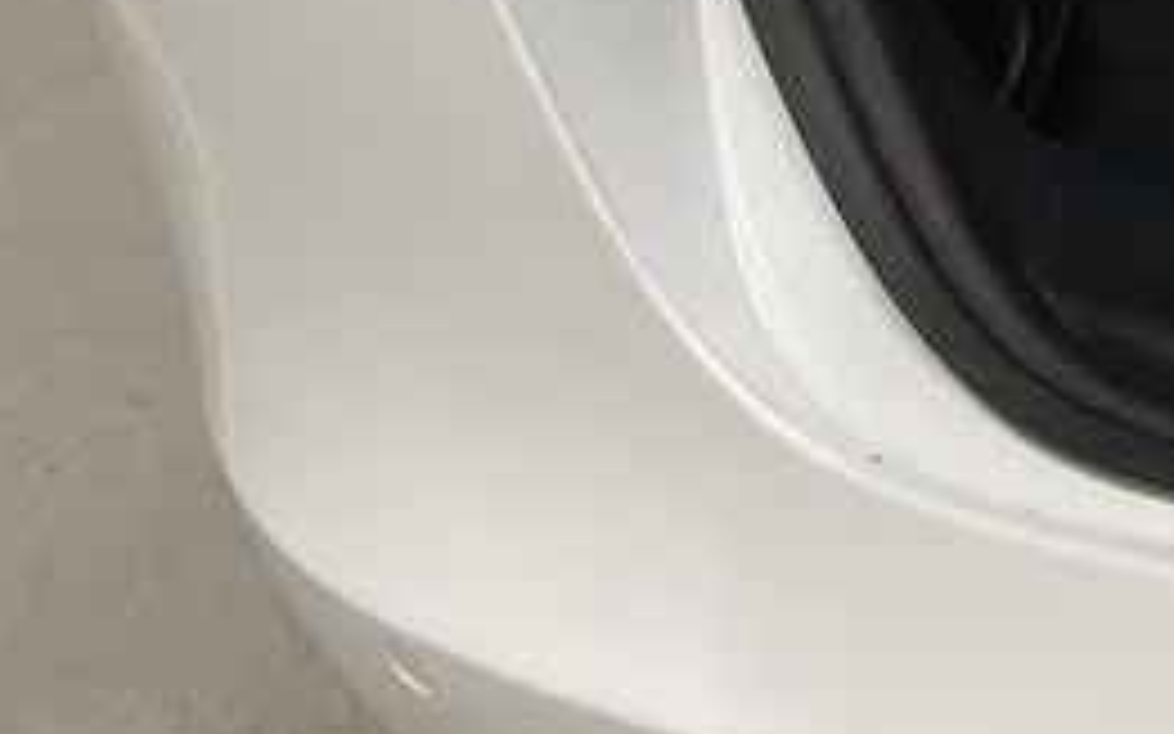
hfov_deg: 11.7
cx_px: 2681
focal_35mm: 152
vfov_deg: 8.6
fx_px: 4862
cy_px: 347
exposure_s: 1/100
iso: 80
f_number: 1.6
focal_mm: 4.2
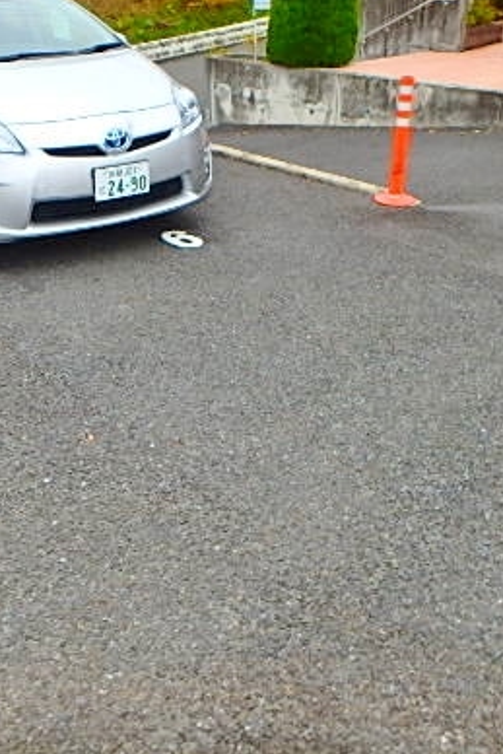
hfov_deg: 36.0
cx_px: 118
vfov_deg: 52.6
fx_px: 754
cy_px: 291
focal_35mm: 36
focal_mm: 3.7
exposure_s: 1/160
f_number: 3.5
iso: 125
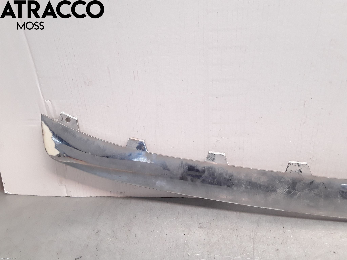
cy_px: 130
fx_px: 281
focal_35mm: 28
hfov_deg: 63.4
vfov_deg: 49.7
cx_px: 174
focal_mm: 2.91
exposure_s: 1/100
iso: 100
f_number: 1.9
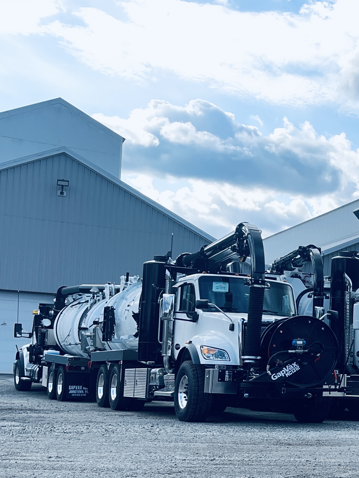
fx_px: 858
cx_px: 526
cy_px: 353
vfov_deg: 30.7
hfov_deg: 20.5
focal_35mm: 62
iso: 32
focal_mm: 5.1
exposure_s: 1/861
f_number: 1.6
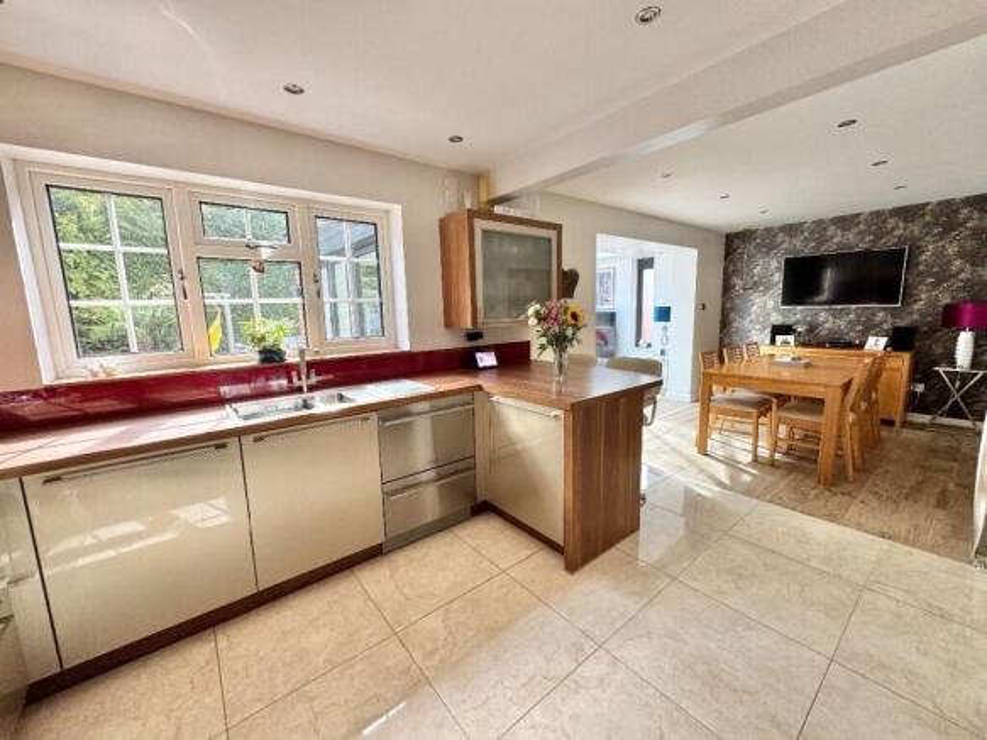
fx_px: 399
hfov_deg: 102.1
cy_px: 370
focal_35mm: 14
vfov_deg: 85.7
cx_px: 494
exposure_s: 1/99
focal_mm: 2.22
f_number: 2.2
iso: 100
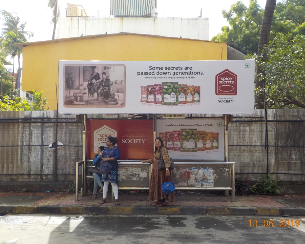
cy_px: 124
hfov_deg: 55.6
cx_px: 148
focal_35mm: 32
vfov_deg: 45.8
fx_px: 289
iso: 125
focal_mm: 4.1
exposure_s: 1/400
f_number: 3.3
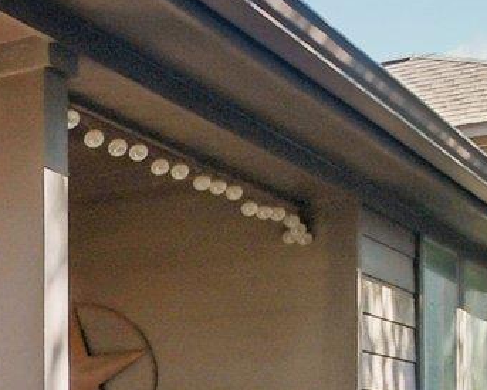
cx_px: -497
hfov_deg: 16.8
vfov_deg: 17.6
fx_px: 1212
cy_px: 440
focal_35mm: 84
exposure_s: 1/160
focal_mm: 10
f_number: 8
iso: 400
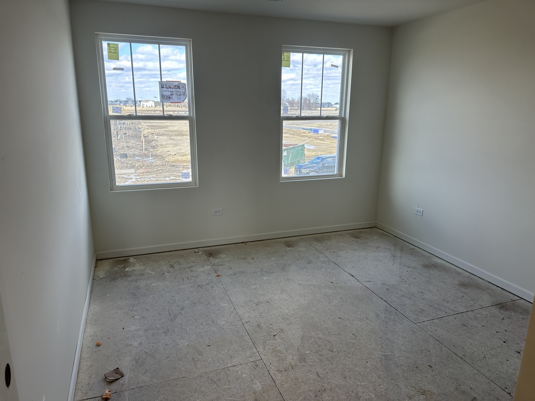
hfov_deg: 71.6
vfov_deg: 56.8
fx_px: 371
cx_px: 268
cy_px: 200
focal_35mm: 24
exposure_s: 1/337
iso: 80
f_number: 1.78
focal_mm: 6.86
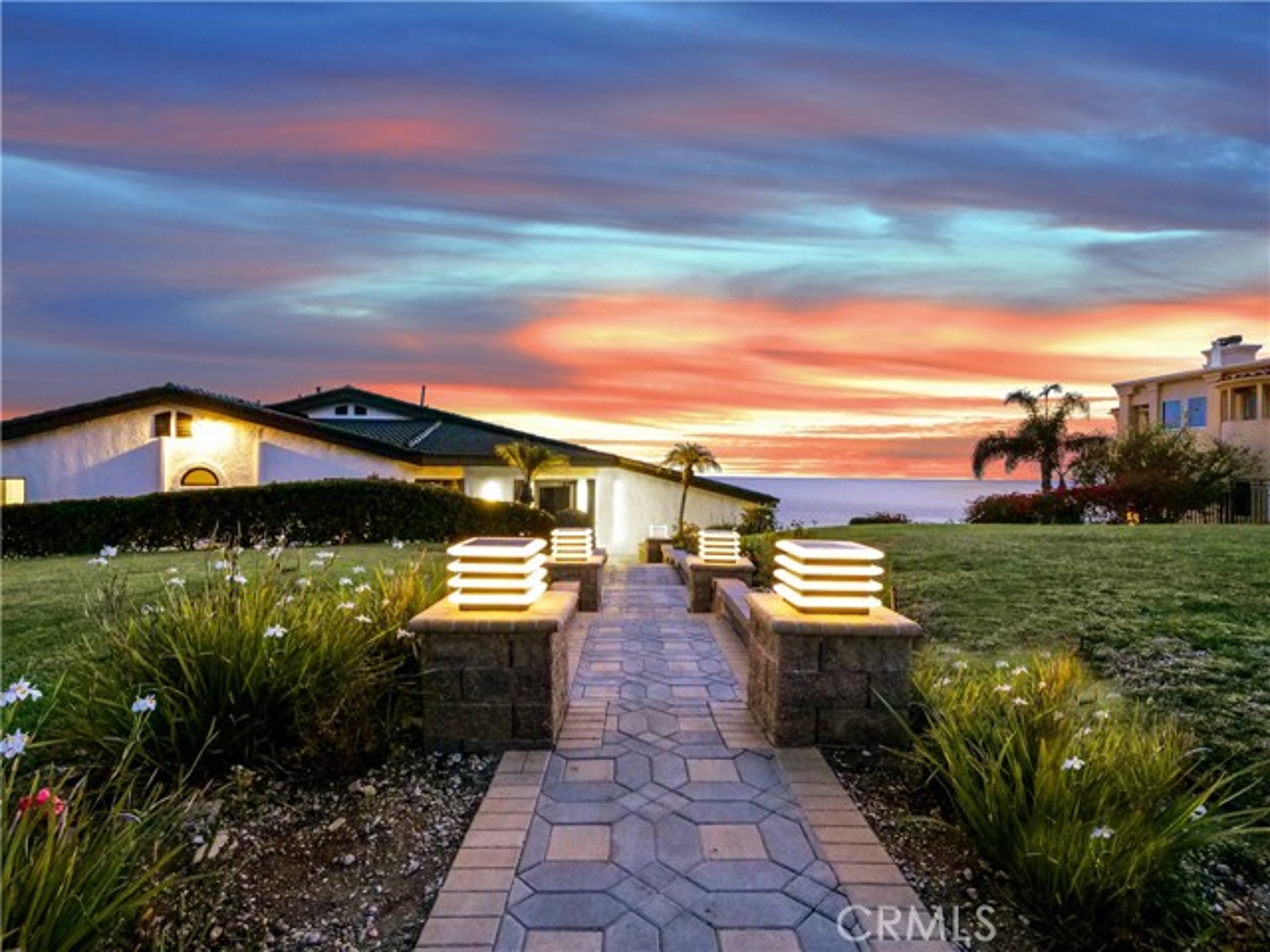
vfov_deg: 78.1
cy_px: 476
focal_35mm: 16
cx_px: 635
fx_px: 587
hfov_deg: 94.5
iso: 2500
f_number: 7.1
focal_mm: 8
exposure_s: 1/10
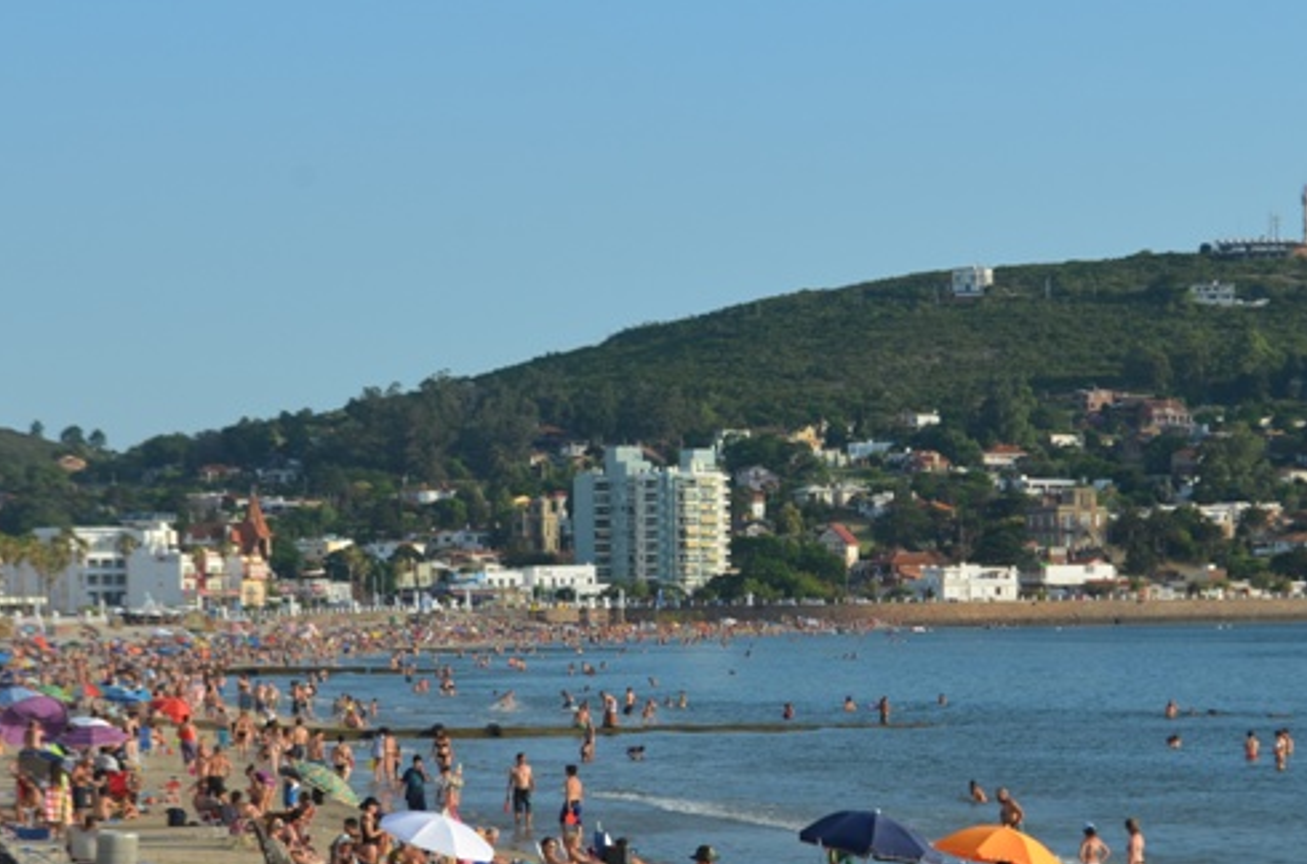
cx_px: 910
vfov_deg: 10.1
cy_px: 677
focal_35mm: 135
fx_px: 4882
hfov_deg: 15.2
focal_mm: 55
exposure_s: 1/250
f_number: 8
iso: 125
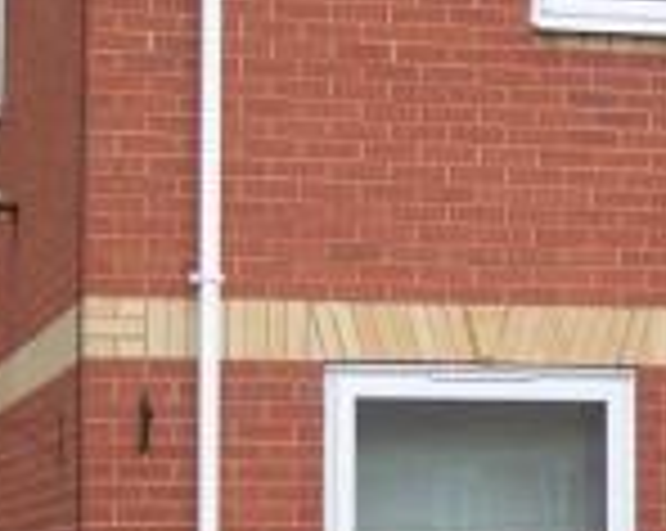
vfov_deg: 10.6
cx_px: 556
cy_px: 214
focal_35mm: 146
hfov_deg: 13.1
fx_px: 2874
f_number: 2.8
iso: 80
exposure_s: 1/350
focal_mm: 6.3
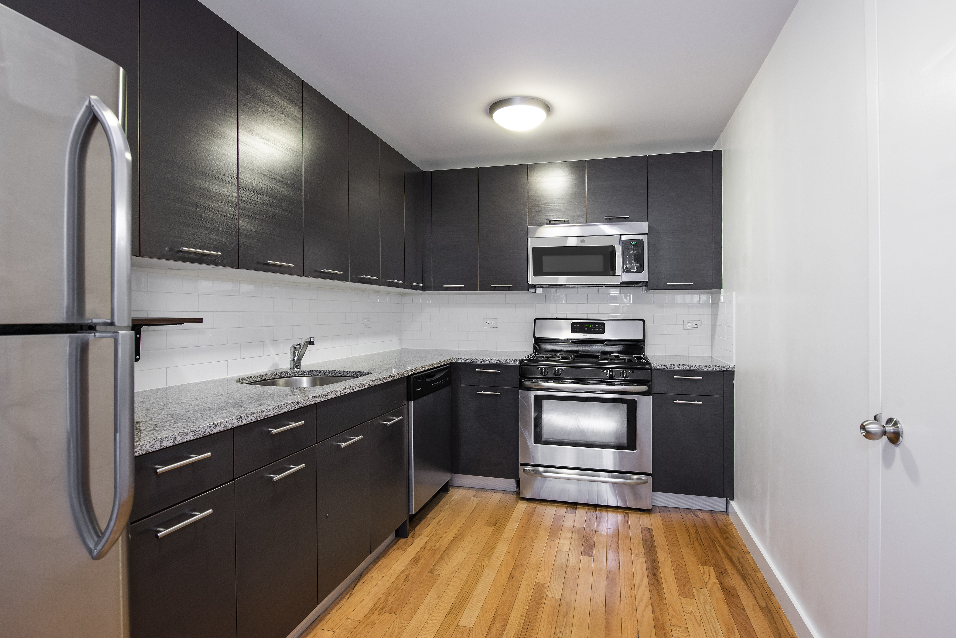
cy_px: 319
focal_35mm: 18
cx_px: 478
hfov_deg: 90.0
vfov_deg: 67.4
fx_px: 478
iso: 320
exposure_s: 1/2.5
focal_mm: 18
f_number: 8
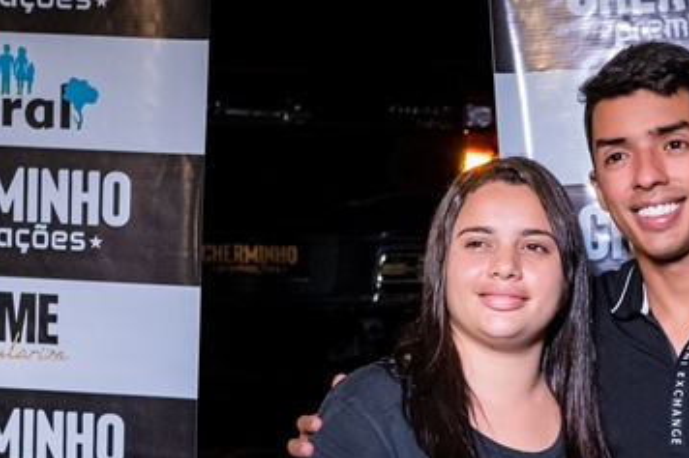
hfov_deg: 26.3
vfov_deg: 17.9
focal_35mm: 75
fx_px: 1435
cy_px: 414
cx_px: 591
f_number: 2.8
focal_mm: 24
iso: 2500
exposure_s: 1/320
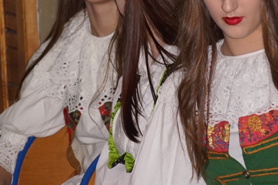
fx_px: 2857
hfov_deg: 5.6
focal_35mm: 370
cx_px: 163
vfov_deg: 3.7
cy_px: 44
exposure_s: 1/60
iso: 800
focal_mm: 100
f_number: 5.6
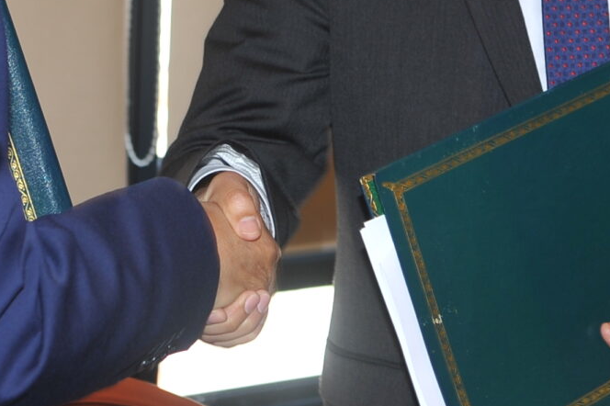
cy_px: 11
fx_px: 3133
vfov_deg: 7.4
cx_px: 320
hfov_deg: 11.1
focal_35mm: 185
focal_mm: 48
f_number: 3.5
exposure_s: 1/60
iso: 200
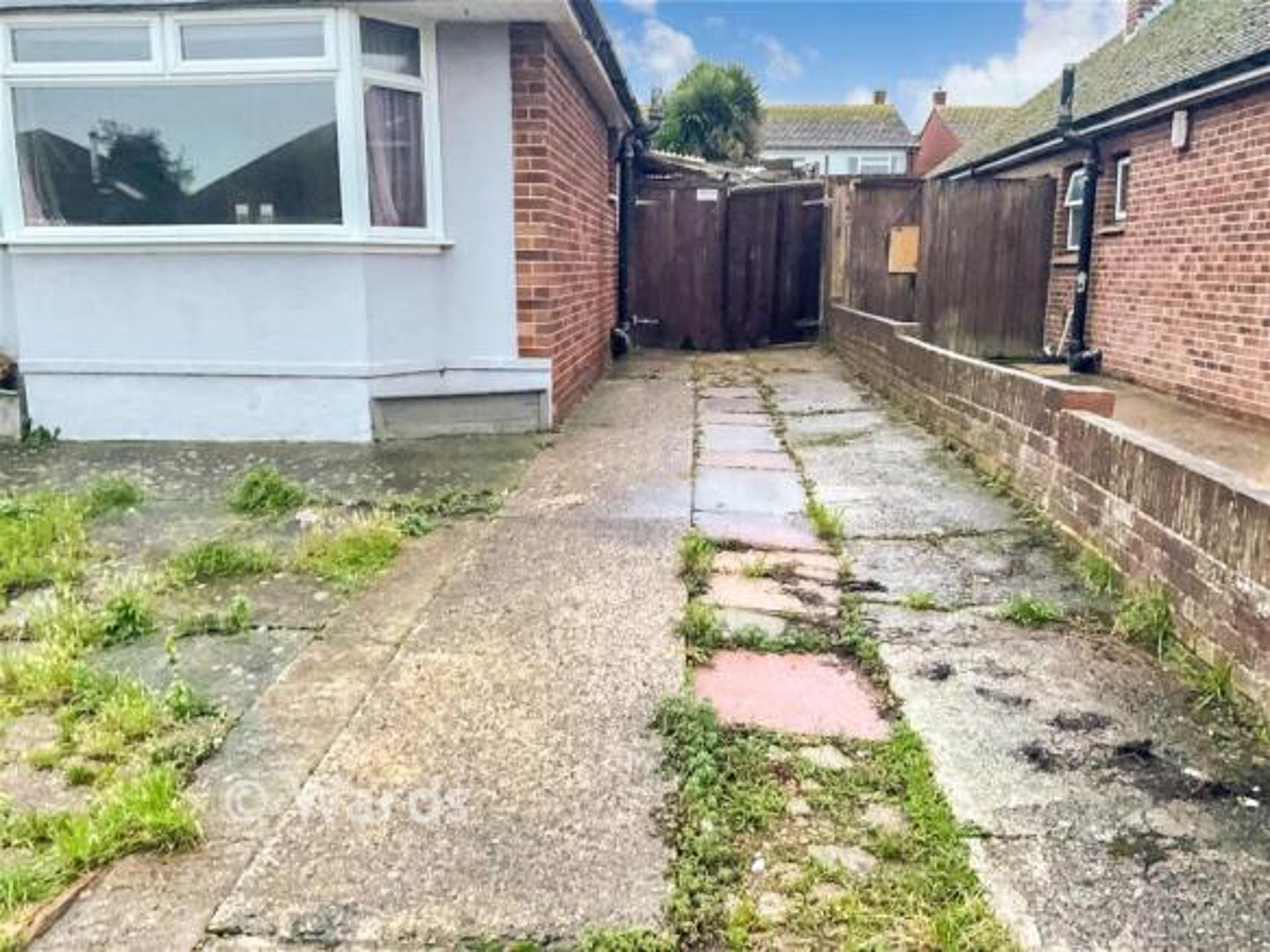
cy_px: 476
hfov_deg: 61.7
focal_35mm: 29
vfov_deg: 48.2
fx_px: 1064
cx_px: 635
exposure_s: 1/60
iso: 250
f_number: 1.8
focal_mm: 3
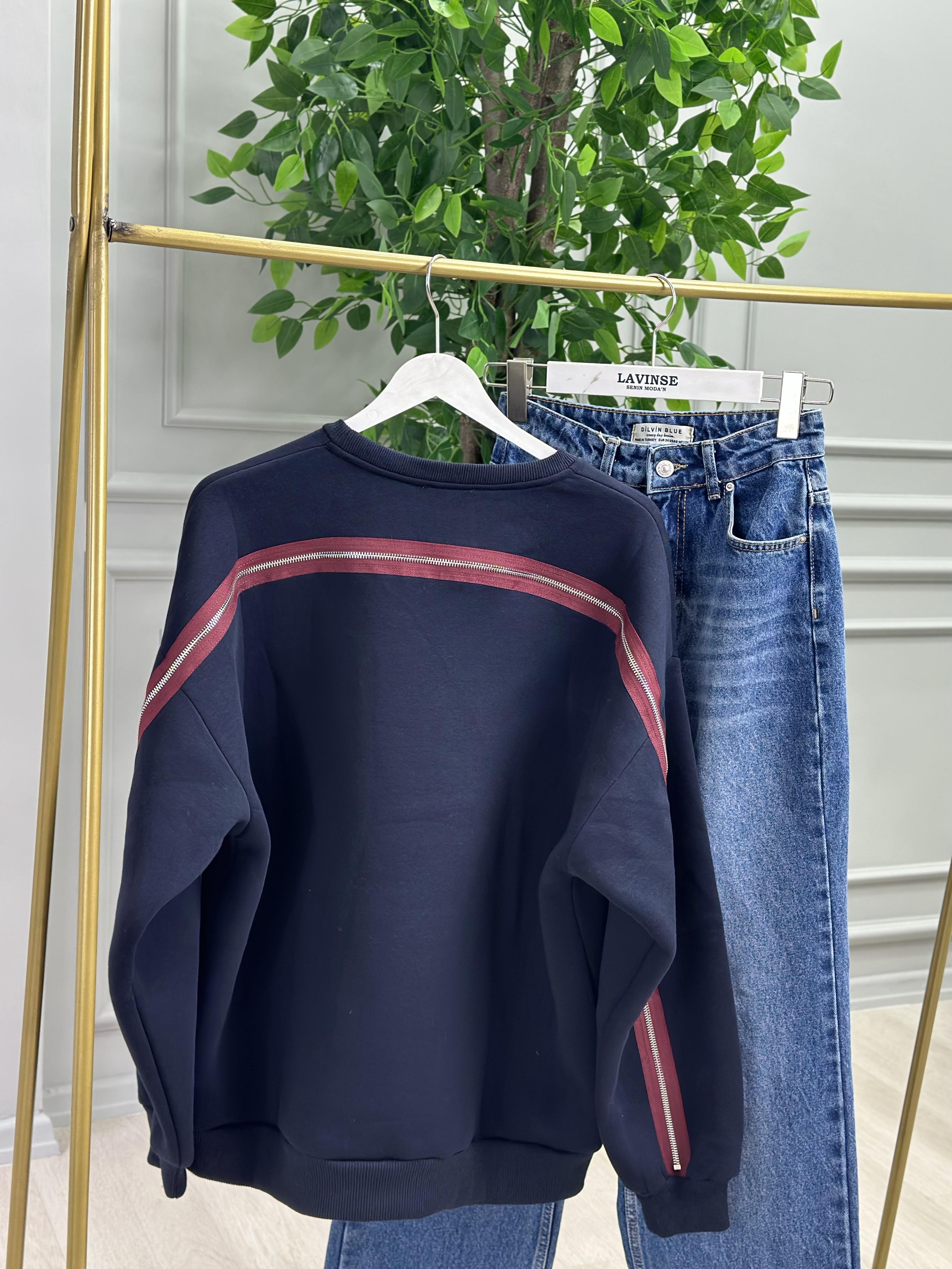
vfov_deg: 39.7
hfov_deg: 30.3
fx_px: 1760
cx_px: 476
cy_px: 634
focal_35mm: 48
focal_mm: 6.86
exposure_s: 1/100
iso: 125
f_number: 1.78
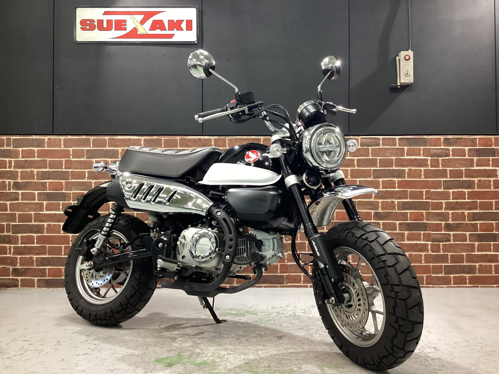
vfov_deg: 45.4
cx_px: 250
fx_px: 447
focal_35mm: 31
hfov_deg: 58.4
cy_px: 187
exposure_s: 1/40
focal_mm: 3.3
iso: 250
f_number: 2.4
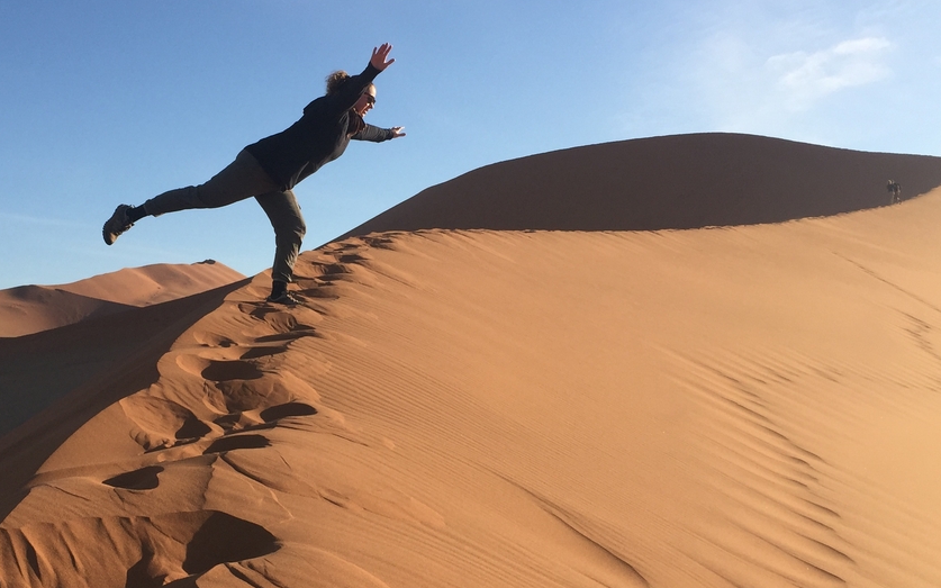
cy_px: 305
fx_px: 1205
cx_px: 287
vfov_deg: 27.4
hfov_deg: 41.9
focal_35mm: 47
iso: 32
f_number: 2.2
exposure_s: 1/1799
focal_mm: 4.15
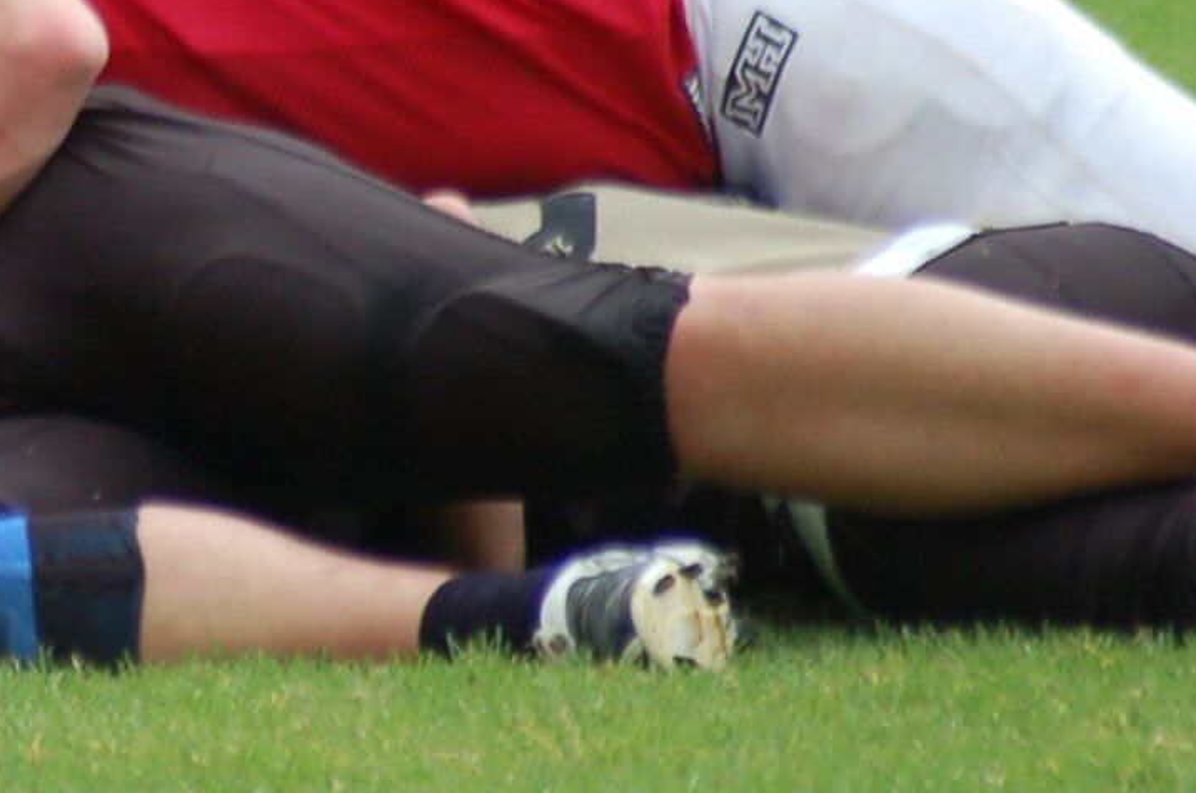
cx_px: -148
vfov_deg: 1.0
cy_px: -180
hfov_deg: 1.5
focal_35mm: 1380
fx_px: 45755
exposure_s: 1/1000
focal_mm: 300
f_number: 5.6
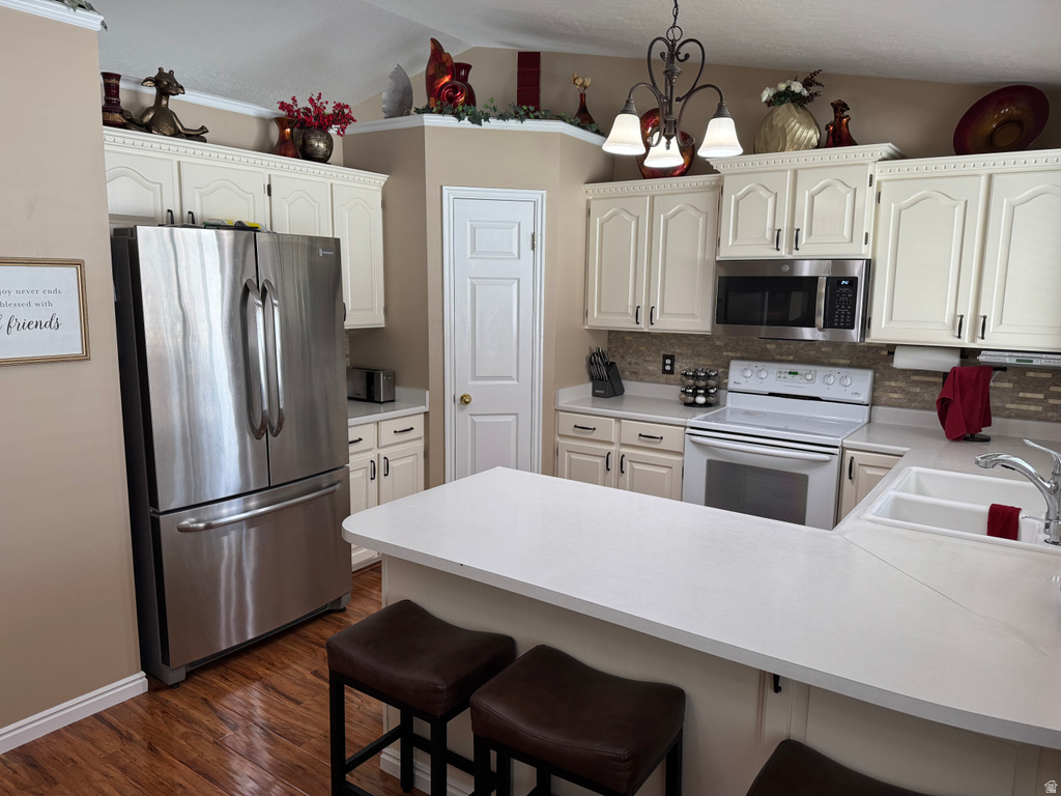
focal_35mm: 24
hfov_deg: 71.6
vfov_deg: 56.8
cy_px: 398
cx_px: 530
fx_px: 736
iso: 125
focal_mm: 6.76
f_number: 1.78
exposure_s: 1/120
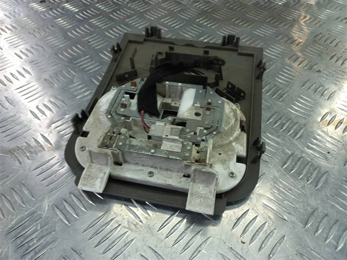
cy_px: 130
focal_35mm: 25
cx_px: 174
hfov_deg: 69.4
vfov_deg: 54.9
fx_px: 251
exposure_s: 1/50
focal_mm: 4.6
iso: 50
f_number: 1.8
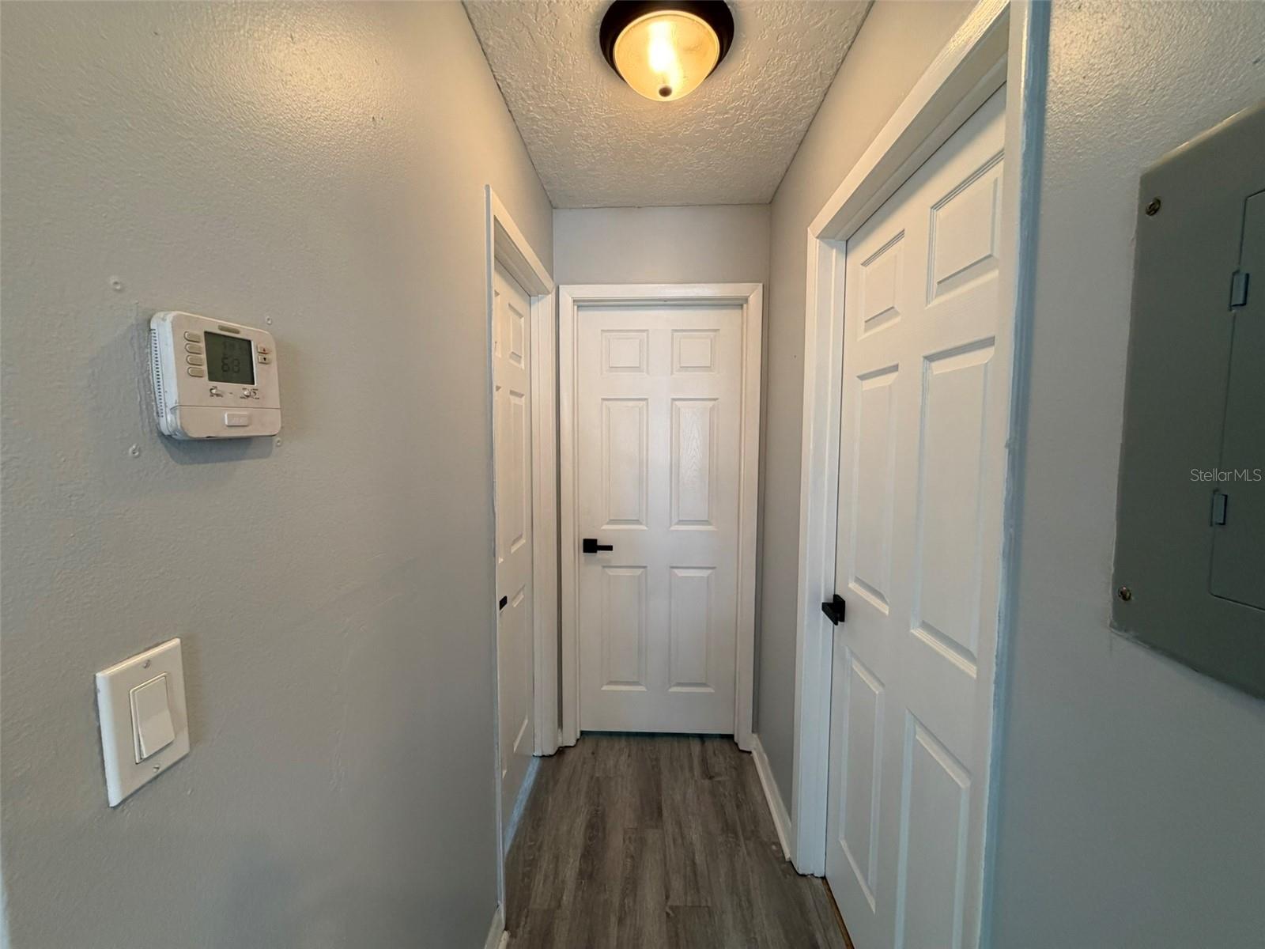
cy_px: 474
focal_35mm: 14
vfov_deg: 85.7
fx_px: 512
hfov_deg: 102.1
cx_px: 632
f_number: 2.2
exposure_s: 1/60
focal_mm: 2.22
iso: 200
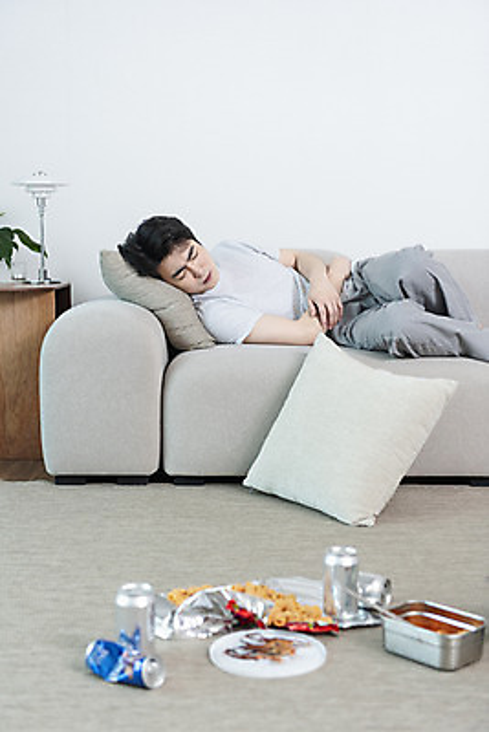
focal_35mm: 52
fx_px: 1059
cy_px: 366
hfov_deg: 26.0
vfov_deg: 38.2
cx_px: 244
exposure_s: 1/125
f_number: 3.5
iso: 200
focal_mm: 52
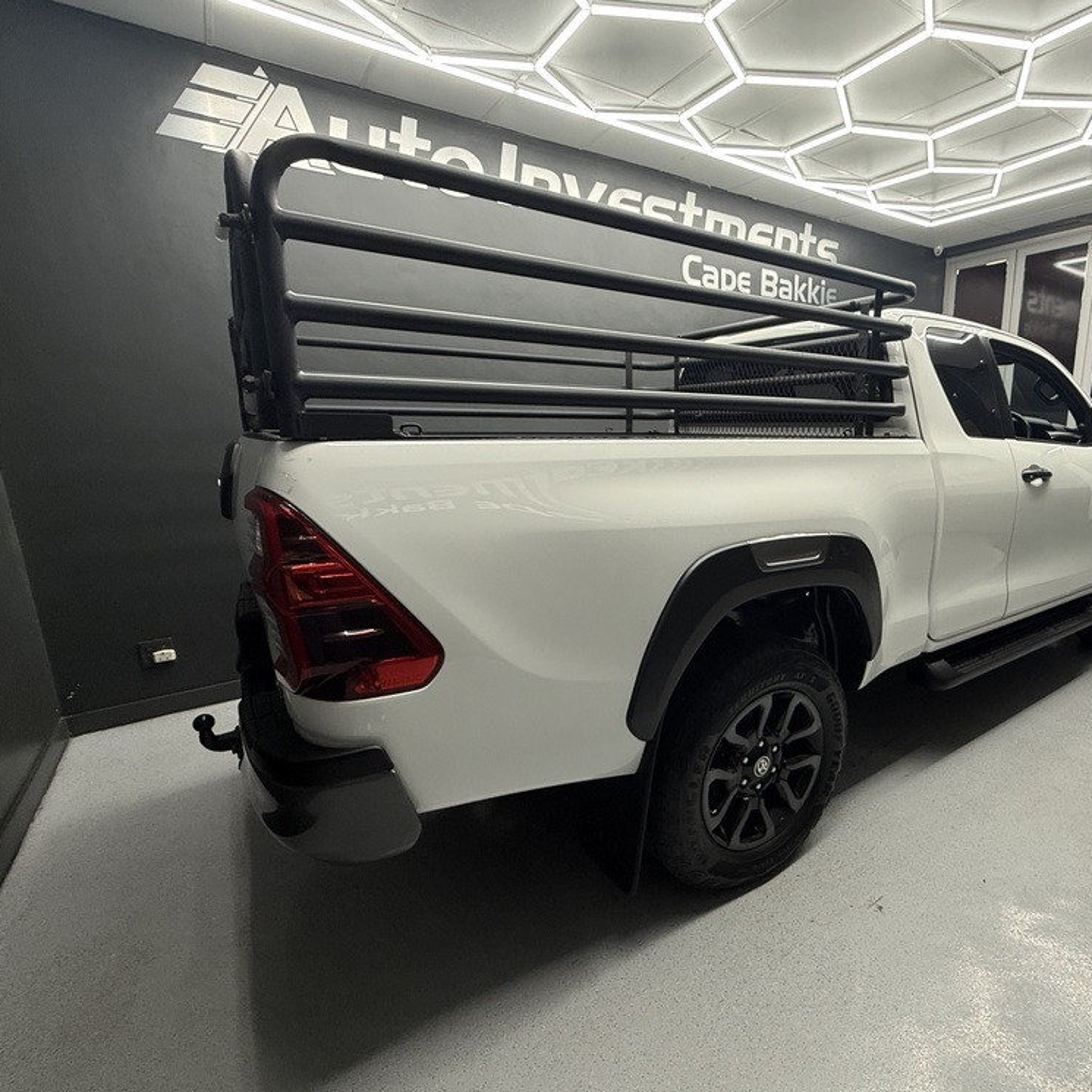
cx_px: 683
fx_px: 607
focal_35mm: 17
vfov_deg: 84.0
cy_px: 553
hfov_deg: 82.4
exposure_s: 1/100
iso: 125
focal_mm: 2.22
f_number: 2.2
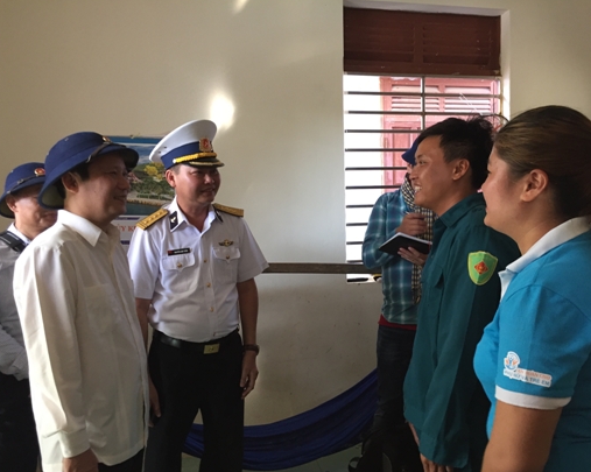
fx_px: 542
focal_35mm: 31
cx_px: 315
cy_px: 241
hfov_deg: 57.2
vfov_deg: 47.1
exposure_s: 1/33
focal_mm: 4.15
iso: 125
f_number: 2.2
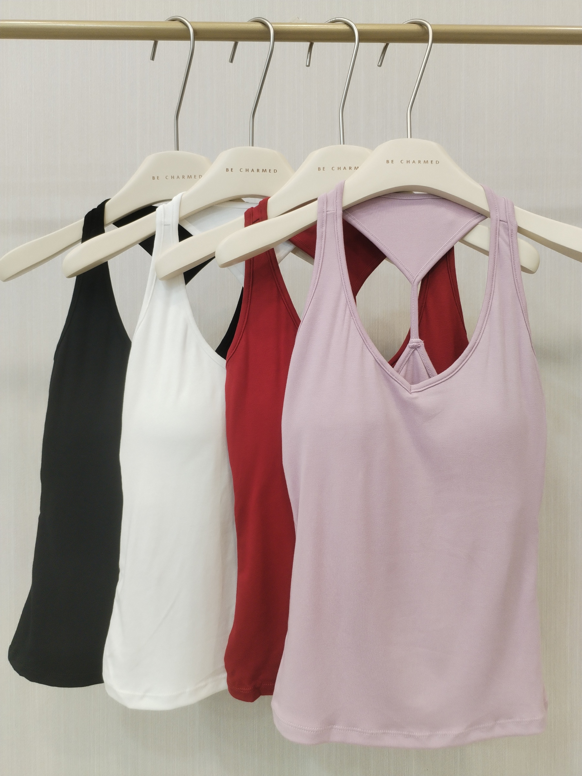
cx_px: 291
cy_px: 388
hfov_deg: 48.2
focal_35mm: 29
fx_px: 650
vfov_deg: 61.7
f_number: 1.8
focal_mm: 4.75
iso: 375
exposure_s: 1/50
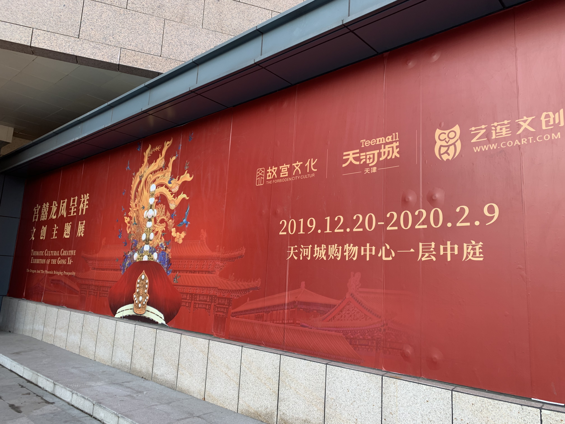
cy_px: 212
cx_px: 282
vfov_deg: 53.1
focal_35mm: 26
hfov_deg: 67.3
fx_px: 424
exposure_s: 1/176
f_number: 1.8
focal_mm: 4.25
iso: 25
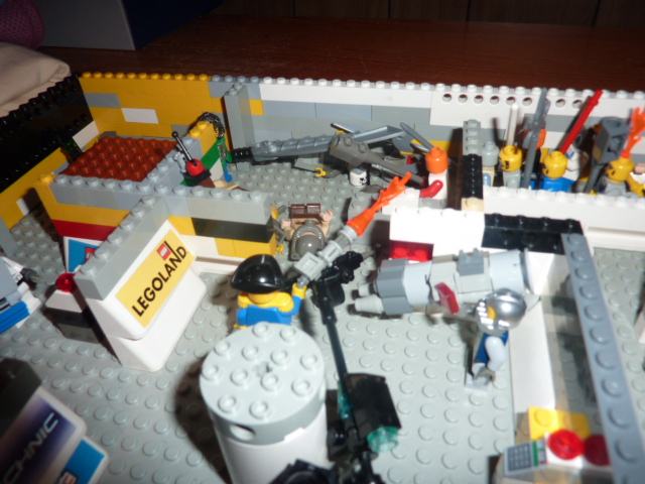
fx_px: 466
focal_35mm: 25
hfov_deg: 69.4
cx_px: 322
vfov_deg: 54.9
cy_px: 242
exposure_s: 1/30
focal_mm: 4.1
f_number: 3.3
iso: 100
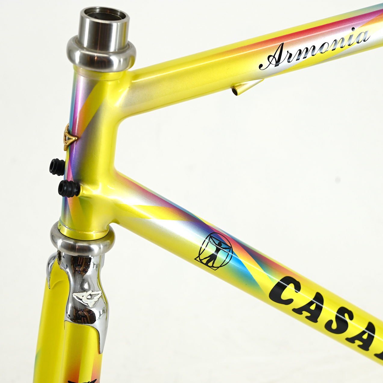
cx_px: 260
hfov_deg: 19.2
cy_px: 193
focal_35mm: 90
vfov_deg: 19.3
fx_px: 1127
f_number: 8
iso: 320
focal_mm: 70
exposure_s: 1/50
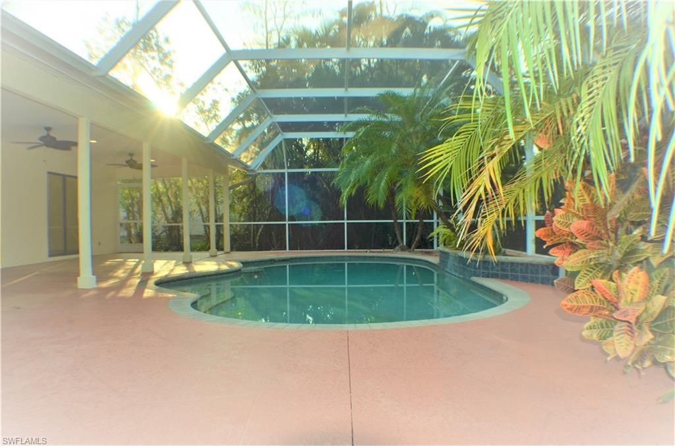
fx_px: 561
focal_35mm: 30
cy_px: 223
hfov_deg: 62.1
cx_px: 338
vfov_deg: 43.4
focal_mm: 20
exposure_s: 1/200
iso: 100
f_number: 7.1
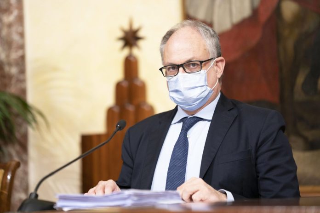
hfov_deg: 10.3
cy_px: 106
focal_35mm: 200
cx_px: 160
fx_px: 1778
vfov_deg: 6.9
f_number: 2.8
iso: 1000
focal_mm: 200
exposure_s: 1/250
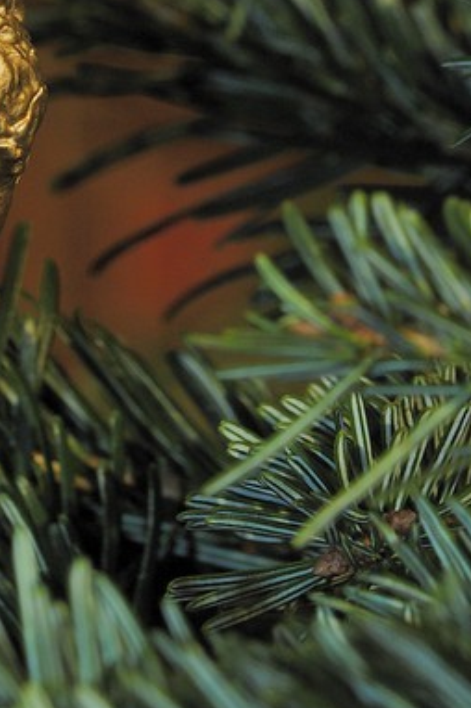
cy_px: -662
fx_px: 13584
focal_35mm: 691
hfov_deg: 2.0
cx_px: 341
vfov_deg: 3.0
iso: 100
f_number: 9
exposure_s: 2.5
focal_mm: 110
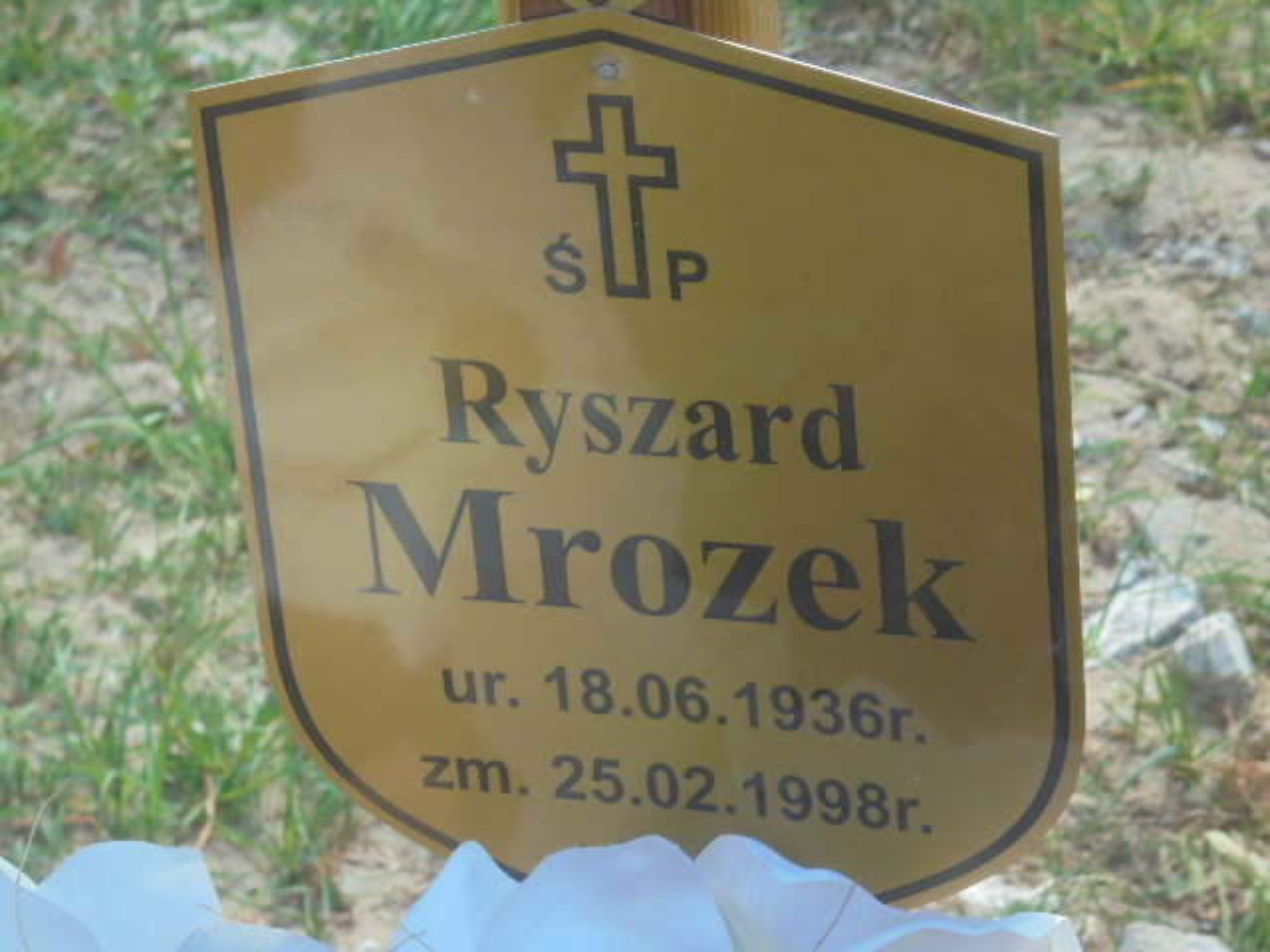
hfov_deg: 12.7
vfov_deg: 9.5
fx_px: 5723
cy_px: 476
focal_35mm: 156
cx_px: 635
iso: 160
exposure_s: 1/125
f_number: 6.5
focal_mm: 27.6
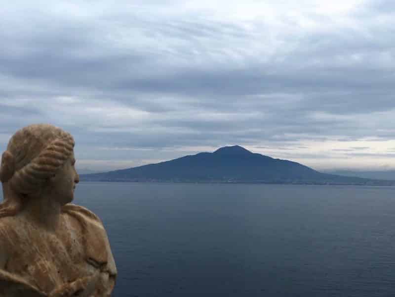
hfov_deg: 33.8
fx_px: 650
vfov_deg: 25.7
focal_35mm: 57
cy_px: 148
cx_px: 198
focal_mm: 6.6
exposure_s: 1/414
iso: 20
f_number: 2.8
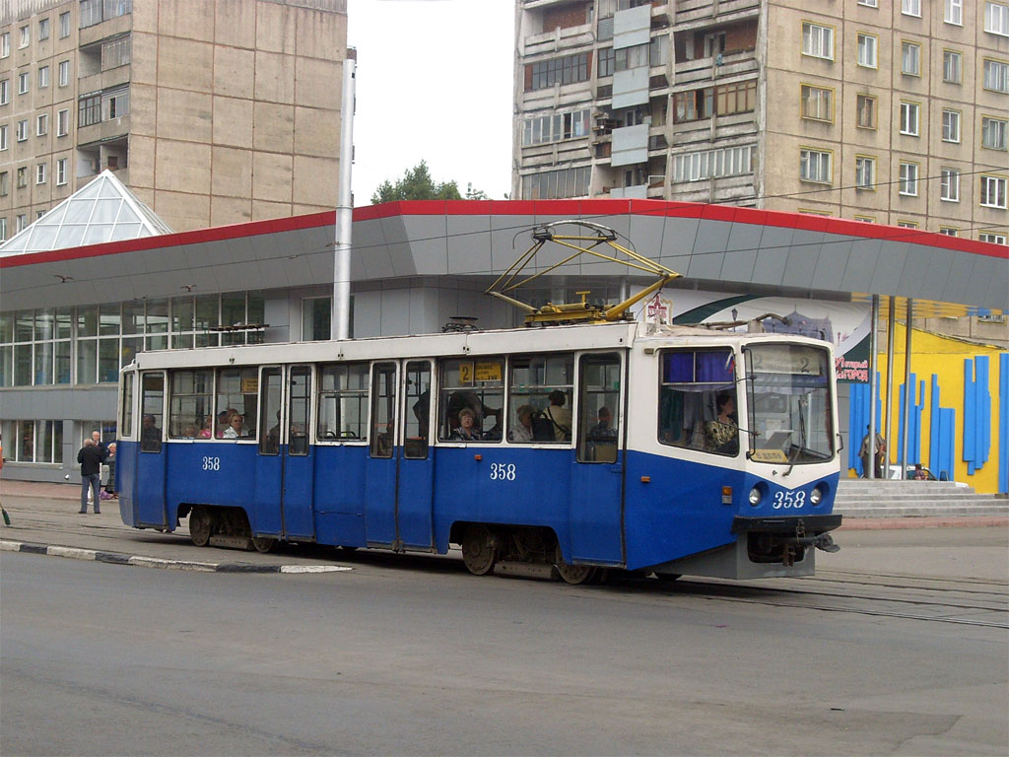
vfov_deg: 24.4
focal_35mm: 60
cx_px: 504
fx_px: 1749
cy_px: 378
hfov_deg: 32.2
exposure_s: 1/350
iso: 80
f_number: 3.8
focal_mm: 9.9
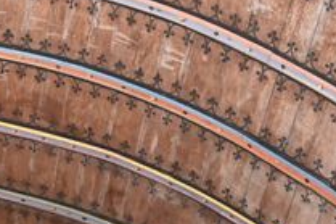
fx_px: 1595
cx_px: -230
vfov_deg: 7.9
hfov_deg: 11.3
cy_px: 292
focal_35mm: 171
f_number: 4.8
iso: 6400
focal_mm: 34
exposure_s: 1/60
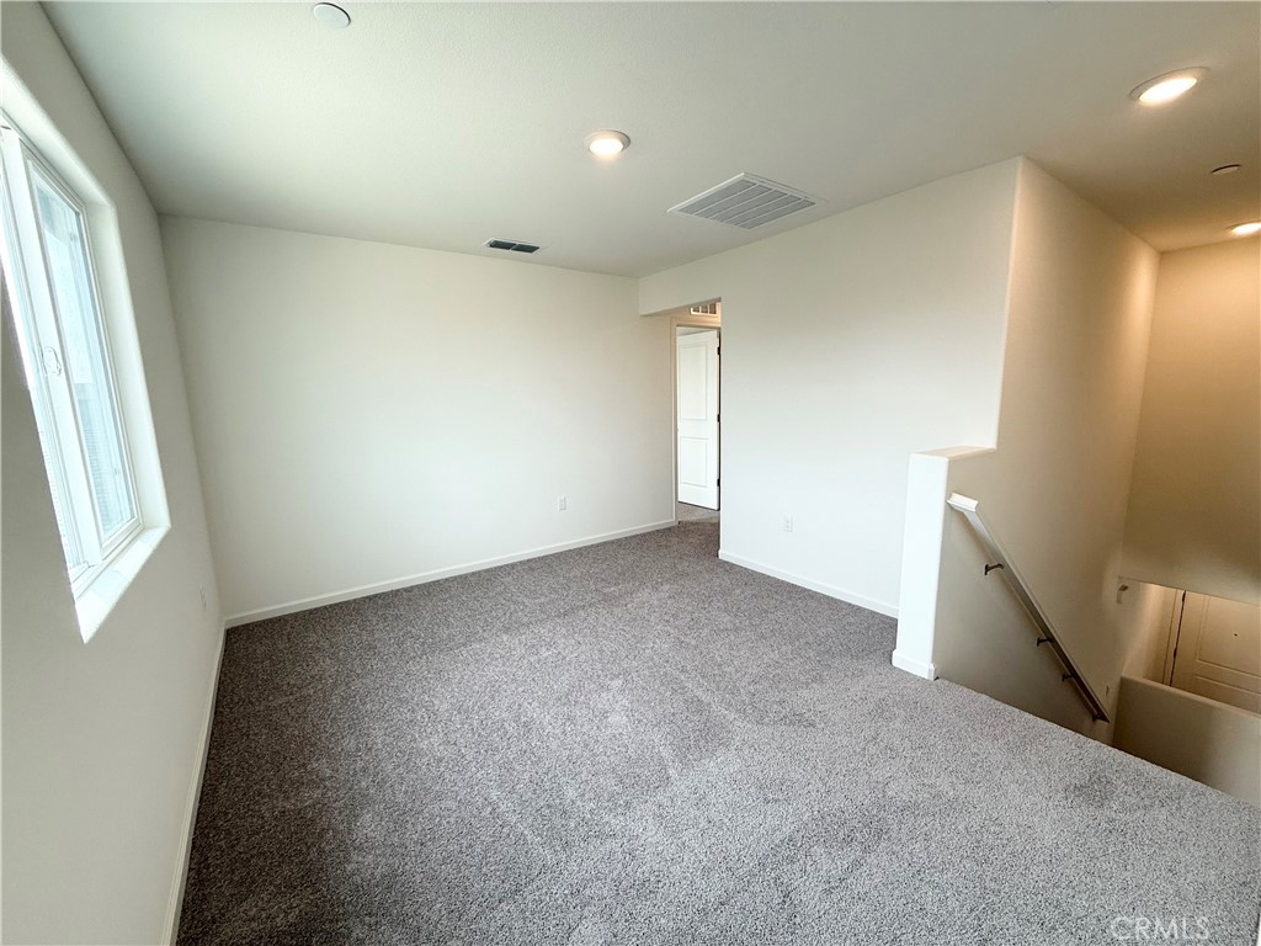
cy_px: 473
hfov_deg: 102.1
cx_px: 630
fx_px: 510
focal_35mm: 14
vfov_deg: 85.7
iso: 64
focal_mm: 2.22
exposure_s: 1/120
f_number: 2.2
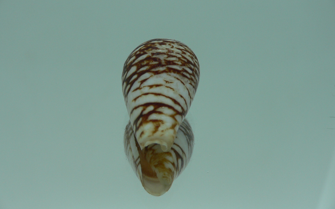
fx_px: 356
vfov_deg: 32.8
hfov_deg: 50.4
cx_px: 162
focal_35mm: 39
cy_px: 103
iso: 80
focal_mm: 4.6
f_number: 2.8
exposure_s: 1/80
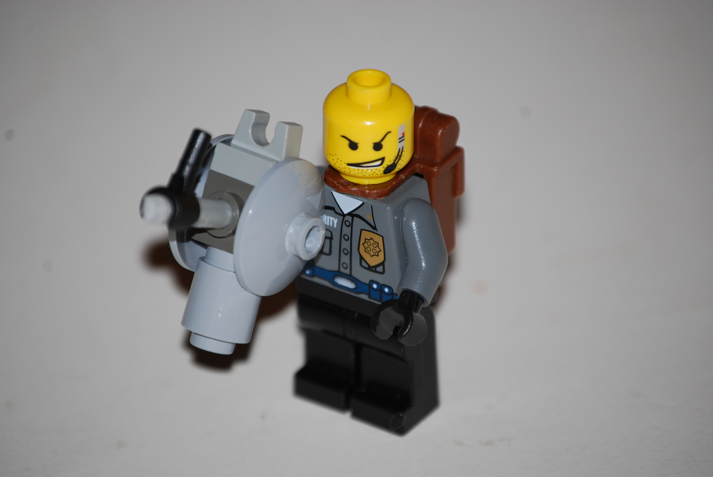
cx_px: 356
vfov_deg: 4.6
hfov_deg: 6.8
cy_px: 238
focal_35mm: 301
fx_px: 5968
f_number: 5.6
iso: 200
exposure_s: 1/60
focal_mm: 200
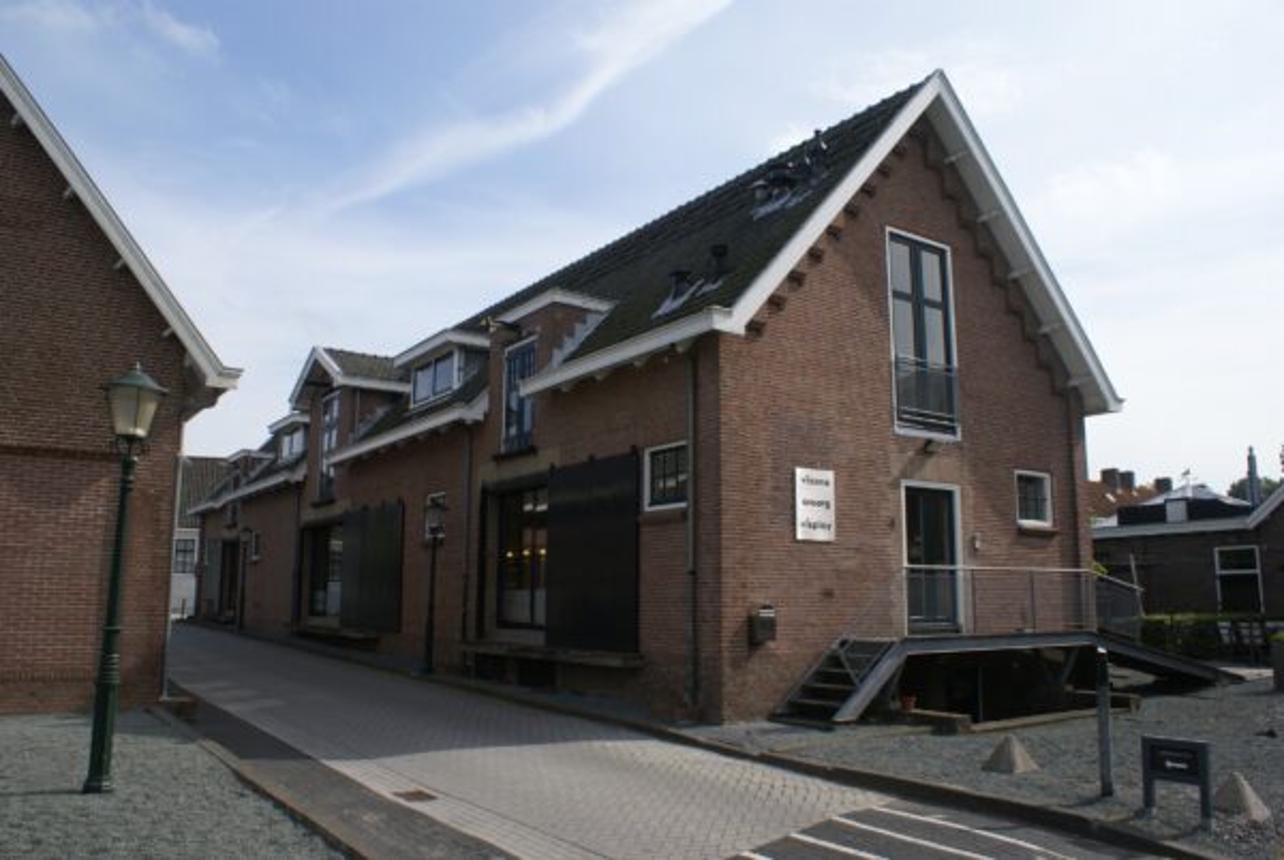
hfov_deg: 67.3
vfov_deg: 48.1
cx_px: 642
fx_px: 964
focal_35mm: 27
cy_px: 430
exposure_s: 1/160
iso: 100
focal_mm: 18
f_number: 10
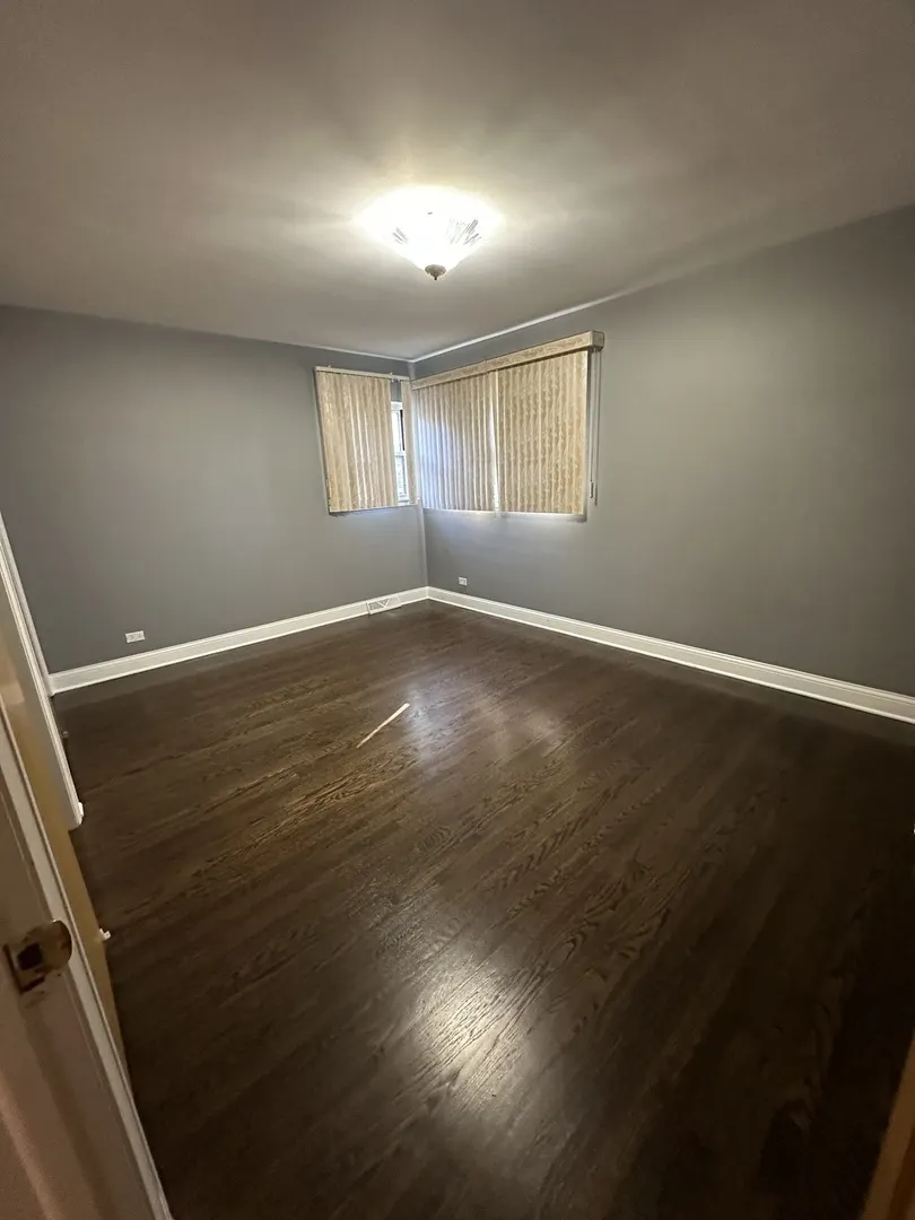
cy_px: 610
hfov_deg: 85.7
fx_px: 493
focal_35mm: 14
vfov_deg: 102.1
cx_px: 458
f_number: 2.2
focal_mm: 2.22
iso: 640
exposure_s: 1/60
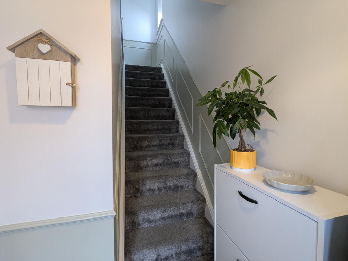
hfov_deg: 94.5
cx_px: 174
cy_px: 130
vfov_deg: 78.1
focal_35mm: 16
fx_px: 161
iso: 119
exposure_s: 1/50
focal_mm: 2.35
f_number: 2.2
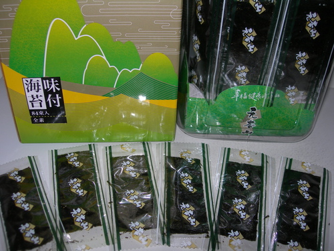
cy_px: 126
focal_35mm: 38
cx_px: 167
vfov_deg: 37.7
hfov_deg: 49.0
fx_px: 367
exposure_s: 1/60.1
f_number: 2.8
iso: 50
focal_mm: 7.8
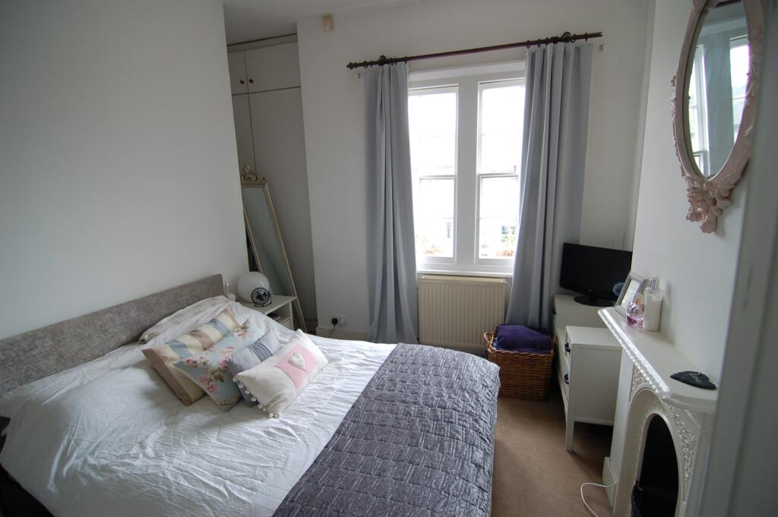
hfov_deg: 95.0
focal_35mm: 16
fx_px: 356
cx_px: 389
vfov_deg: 72.0
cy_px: 258
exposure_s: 1/30
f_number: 2.8
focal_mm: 11
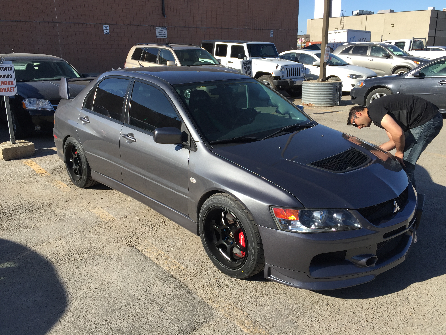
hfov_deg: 61.7
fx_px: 374
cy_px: 168
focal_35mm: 29
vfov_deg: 48.2
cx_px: 223
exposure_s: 1/1276
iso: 32
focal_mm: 4.15
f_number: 2.2
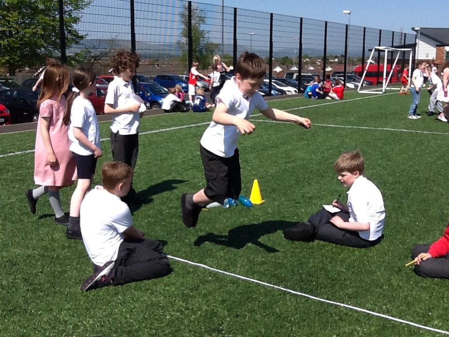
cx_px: 224
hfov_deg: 42.9
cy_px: 168
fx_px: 571
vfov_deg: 32.9
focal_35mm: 44
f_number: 2.4
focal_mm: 2.03
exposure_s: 1/1337
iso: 40
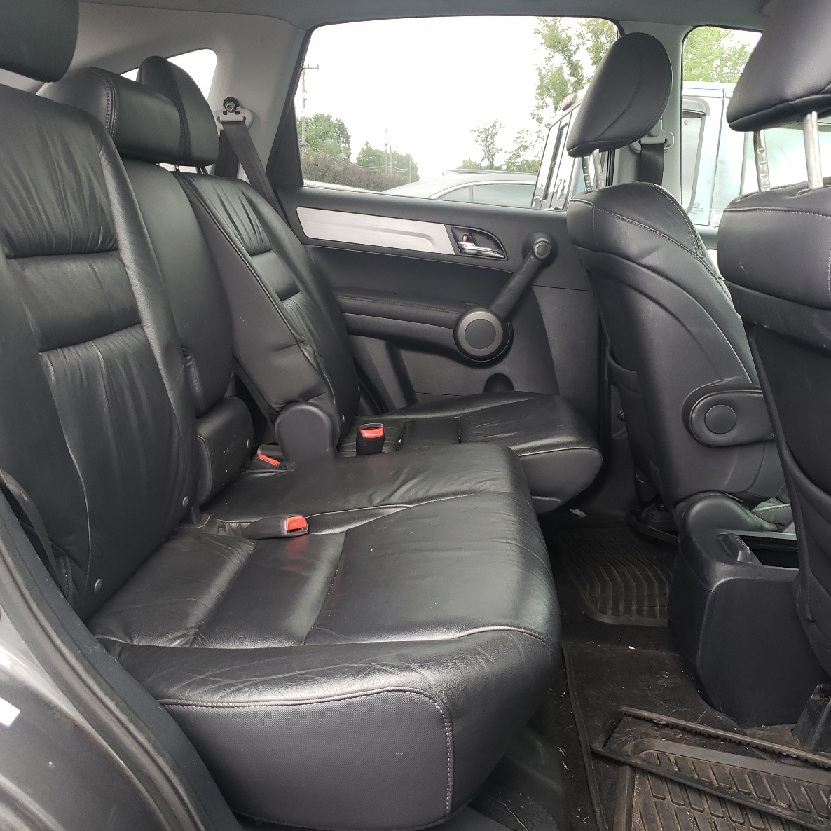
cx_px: 437
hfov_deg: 52.5
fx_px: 842
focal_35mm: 31
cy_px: 420
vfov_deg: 52.5
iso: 71
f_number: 1.5
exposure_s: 1/60.2
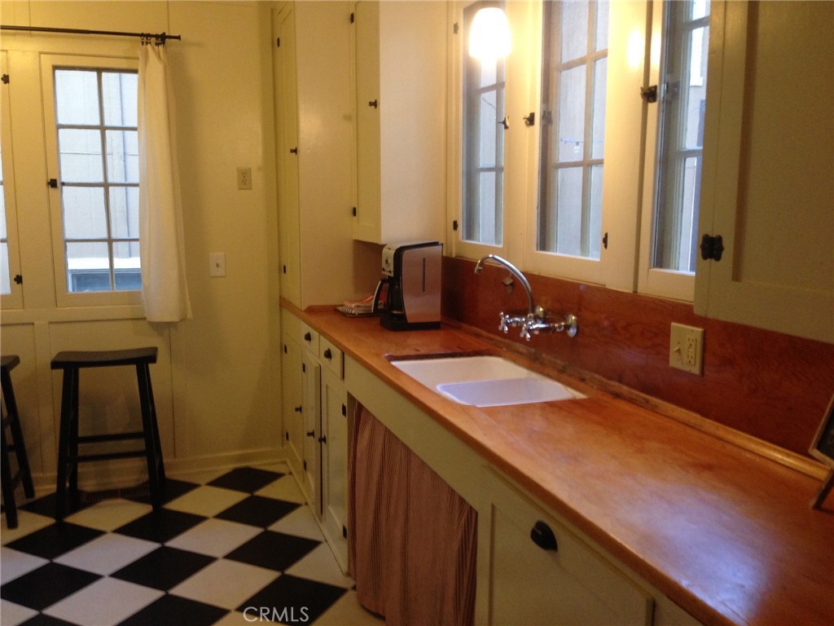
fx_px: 795
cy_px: 313
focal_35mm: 33
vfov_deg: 42.9
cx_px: 417
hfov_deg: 55.4
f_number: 2.4
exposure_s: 1/20
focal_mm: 4.12
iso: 200
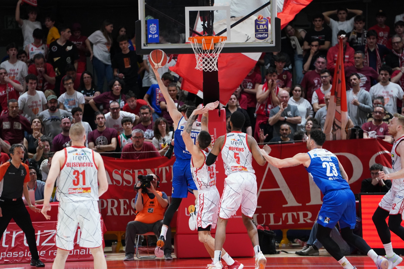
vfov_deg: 6.9
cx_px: 202
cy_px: 134
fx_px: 2244
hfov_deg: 10.3
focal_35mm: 200
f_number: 3.2
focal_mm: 200
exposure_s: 1/1250
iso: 3200
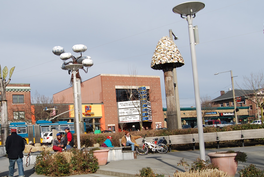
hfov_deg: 44.9
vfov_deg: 31.2
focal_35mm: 43
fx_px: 316
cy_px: 111
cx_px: 95
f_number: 8
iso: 100
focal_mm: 18
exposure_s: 1/250
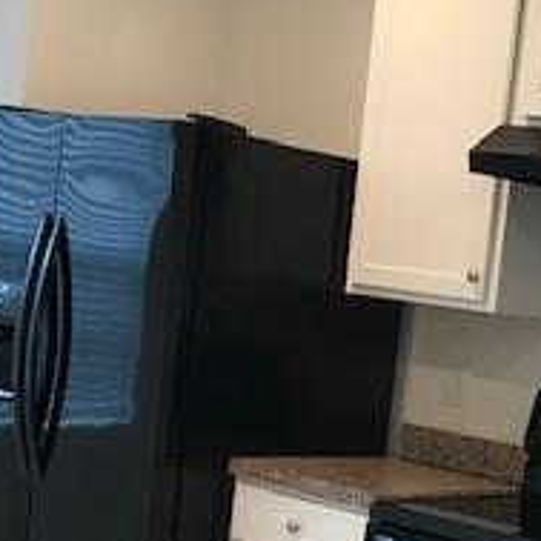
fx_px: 1485
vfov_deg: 20.2
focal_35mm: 84
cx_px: 575
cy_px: 492
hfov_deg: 19.9
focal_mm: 3.99
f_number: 1.8
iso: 25
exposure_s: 1/30
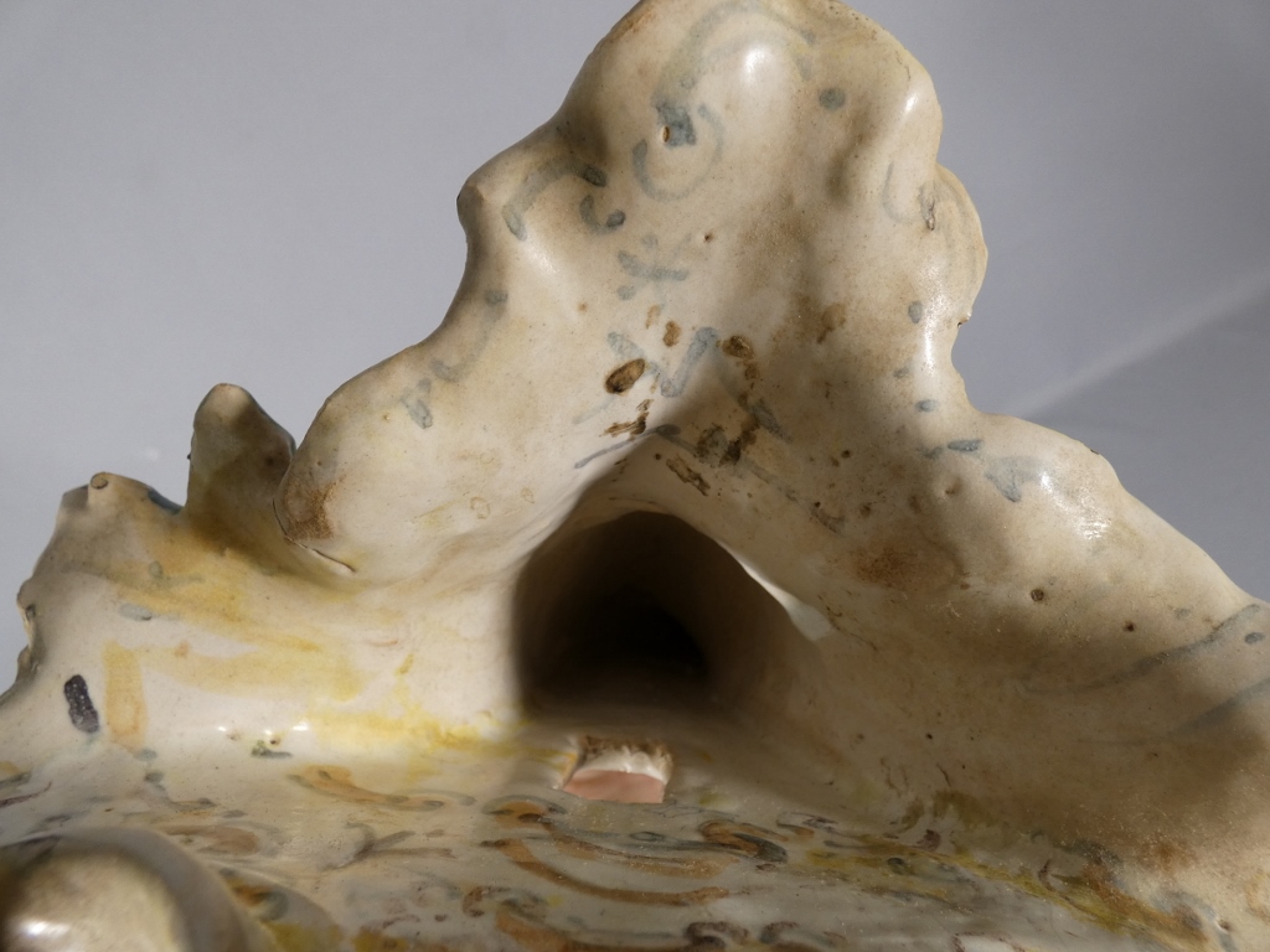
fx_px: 734
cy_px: 476
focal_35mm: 20
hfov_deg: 81.7
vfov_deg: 66.0
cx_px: 635
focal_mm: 3.6
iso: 100
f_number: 2.8
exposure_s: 1/60
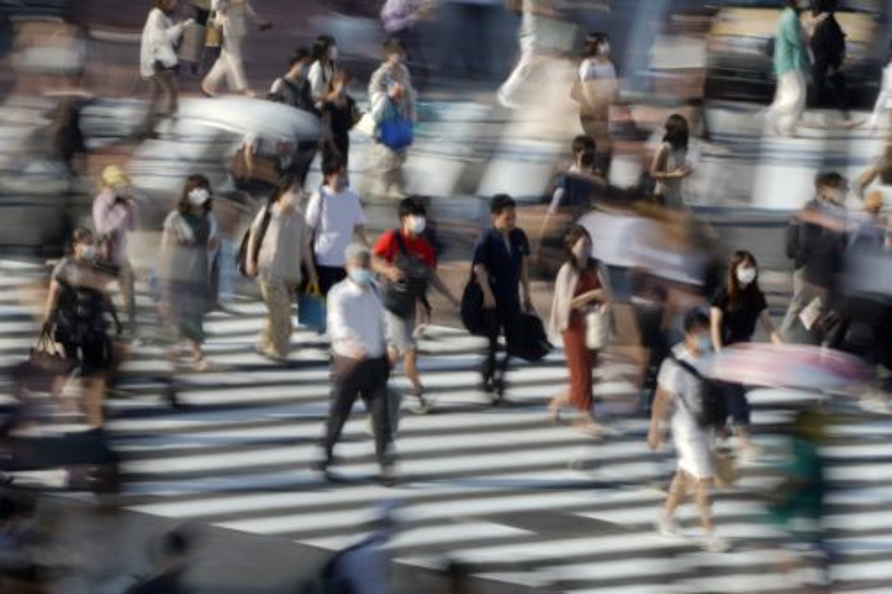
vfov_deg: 4.1
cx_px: 446
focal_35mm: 339
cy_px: 297
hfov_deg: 6.1
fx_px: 8396
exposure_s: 1/4
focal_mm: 339
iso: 50
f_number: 40
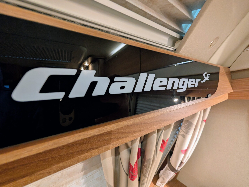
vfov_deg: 94.6
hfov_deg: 110.5
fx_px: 86
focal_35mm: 12
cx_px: 124
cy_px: 94
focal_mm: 2.02
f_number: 1.7
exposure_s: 1/23.8
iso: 385
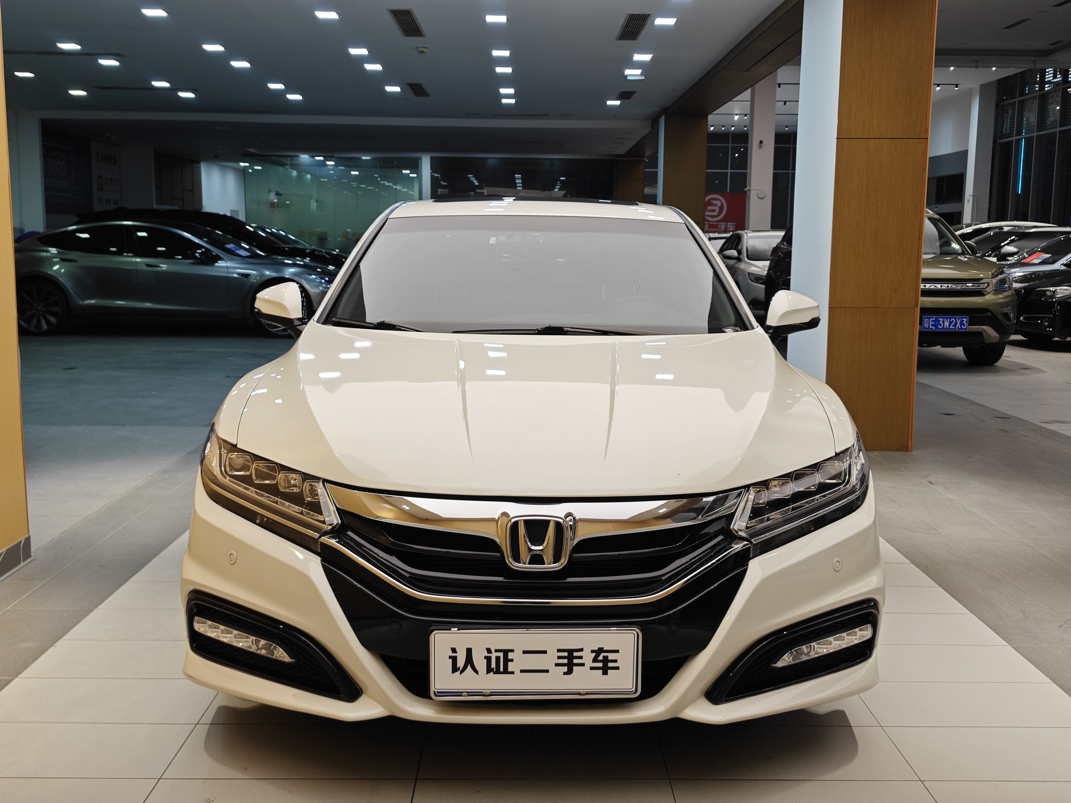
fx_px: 1083
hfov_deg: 52.6
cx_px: 536
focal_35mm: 35
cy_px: 402
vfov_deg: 40.7
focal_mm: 8.7
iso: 80
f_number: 1.9
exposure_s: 1/100
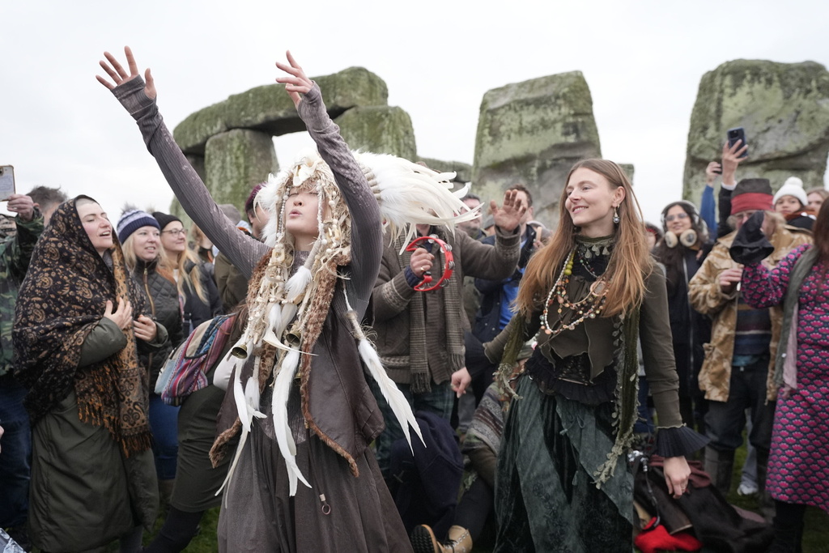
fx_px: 714
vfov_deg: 42.3
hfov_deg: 60.3
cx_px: 414
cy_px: 276
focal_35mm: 31
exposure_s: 1/500
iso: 2500
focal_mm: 31
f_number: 2.8
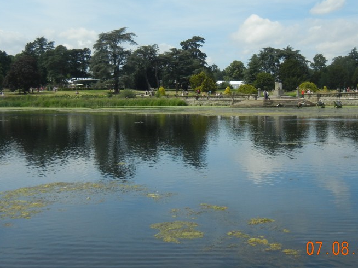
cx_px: 198
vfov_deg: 30.6
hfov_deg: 40.4
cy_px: 82
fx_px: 486
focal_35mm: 47
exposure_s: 1/496
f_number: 7
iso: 160
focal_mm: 5.4
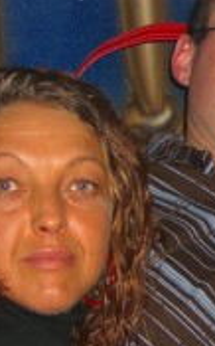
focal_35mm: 138
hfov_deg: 9.1
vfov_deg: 15.1
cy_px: 255
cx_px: 359
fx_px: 1297
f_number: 2.8
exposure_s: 1/60
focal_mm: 7.9
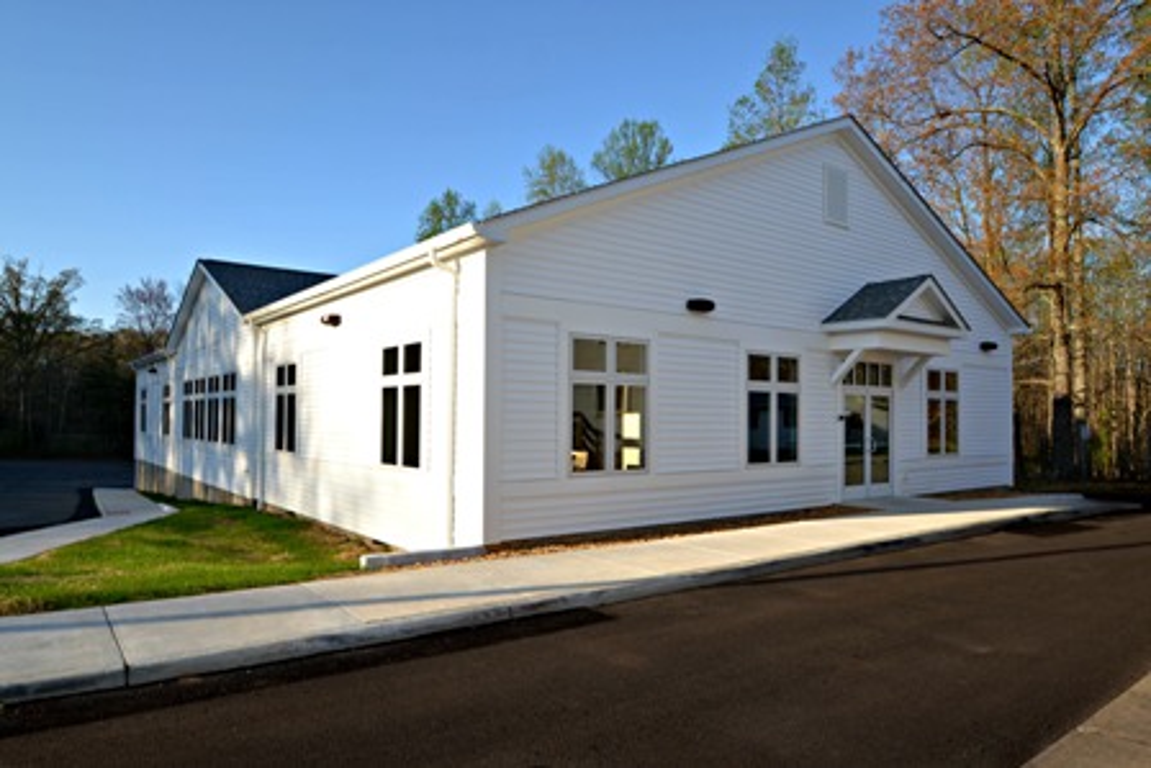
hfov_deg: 77.3
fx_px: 720
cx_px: 576
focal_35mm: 22
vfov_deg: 56.2
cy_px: 384
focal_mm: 15
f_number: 7.1
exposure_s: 1/200
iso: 100
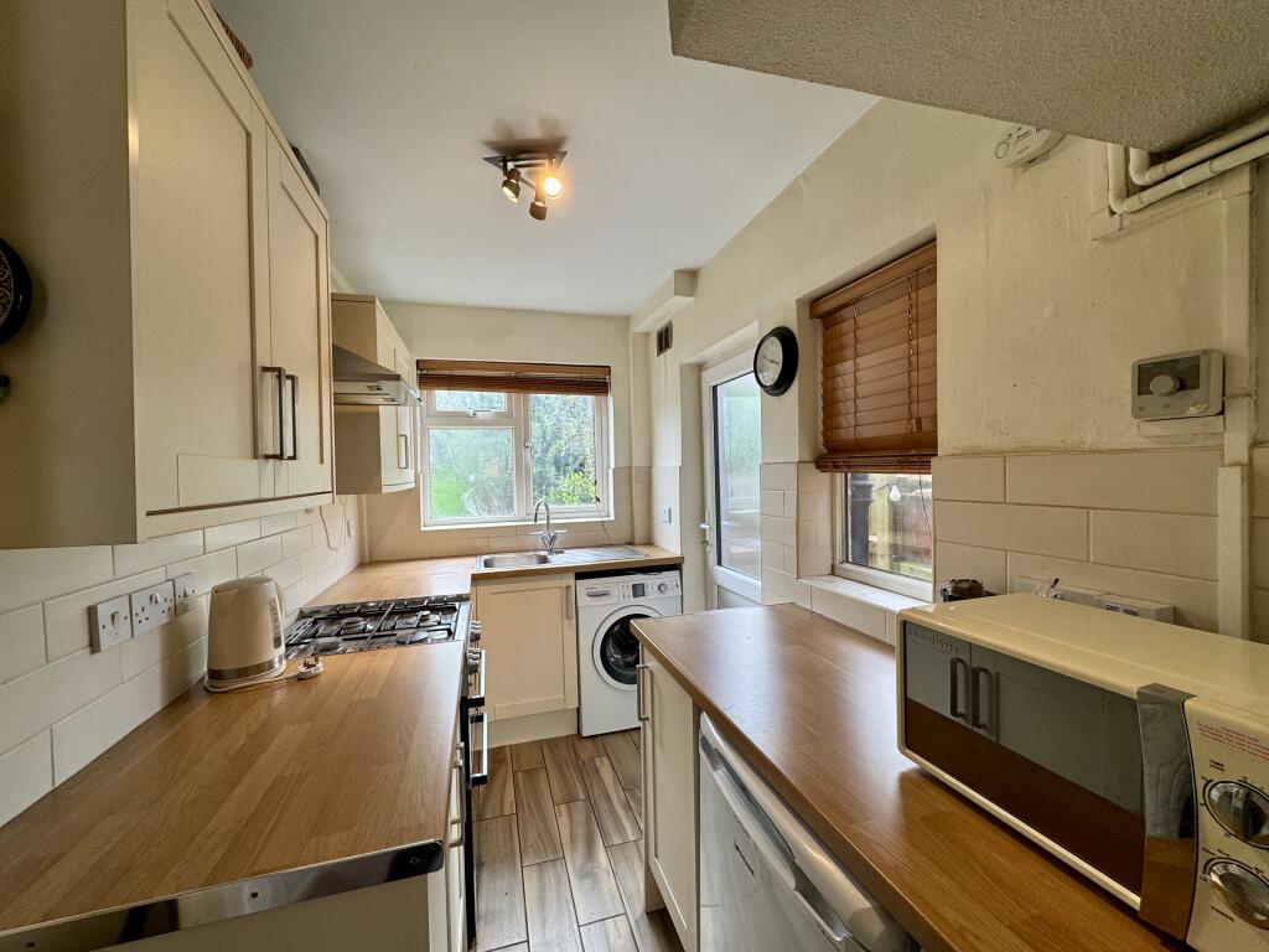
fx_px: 513
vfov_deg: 85.7
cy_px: 476
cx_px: 634
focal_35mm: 14
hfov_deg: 102.1
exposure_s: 1/100
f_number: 2.2
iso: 50
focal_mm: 2.22
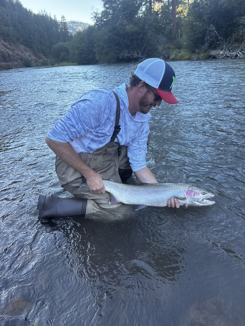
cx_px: 122
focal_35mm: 24
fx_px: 226
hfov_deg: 56.8
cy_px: 163
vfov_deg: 71.6
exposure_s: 1/253
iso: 64
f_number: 1.78
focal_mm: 6.76
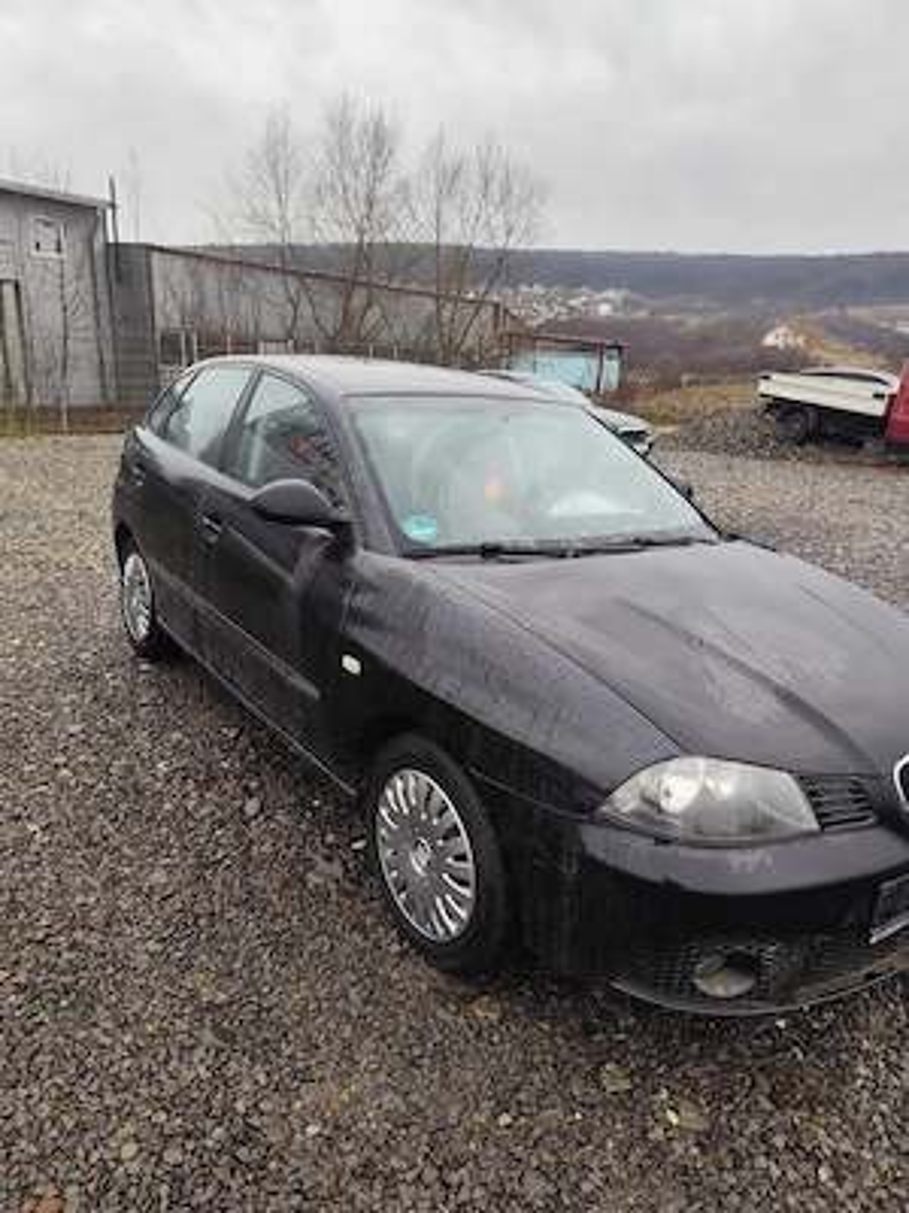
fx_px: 805
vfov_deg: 73.9
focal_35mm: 23
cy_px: 606
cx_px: 454
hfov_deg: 58.9
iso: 50
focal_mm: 6.19
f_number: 1.65
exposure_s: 1/202
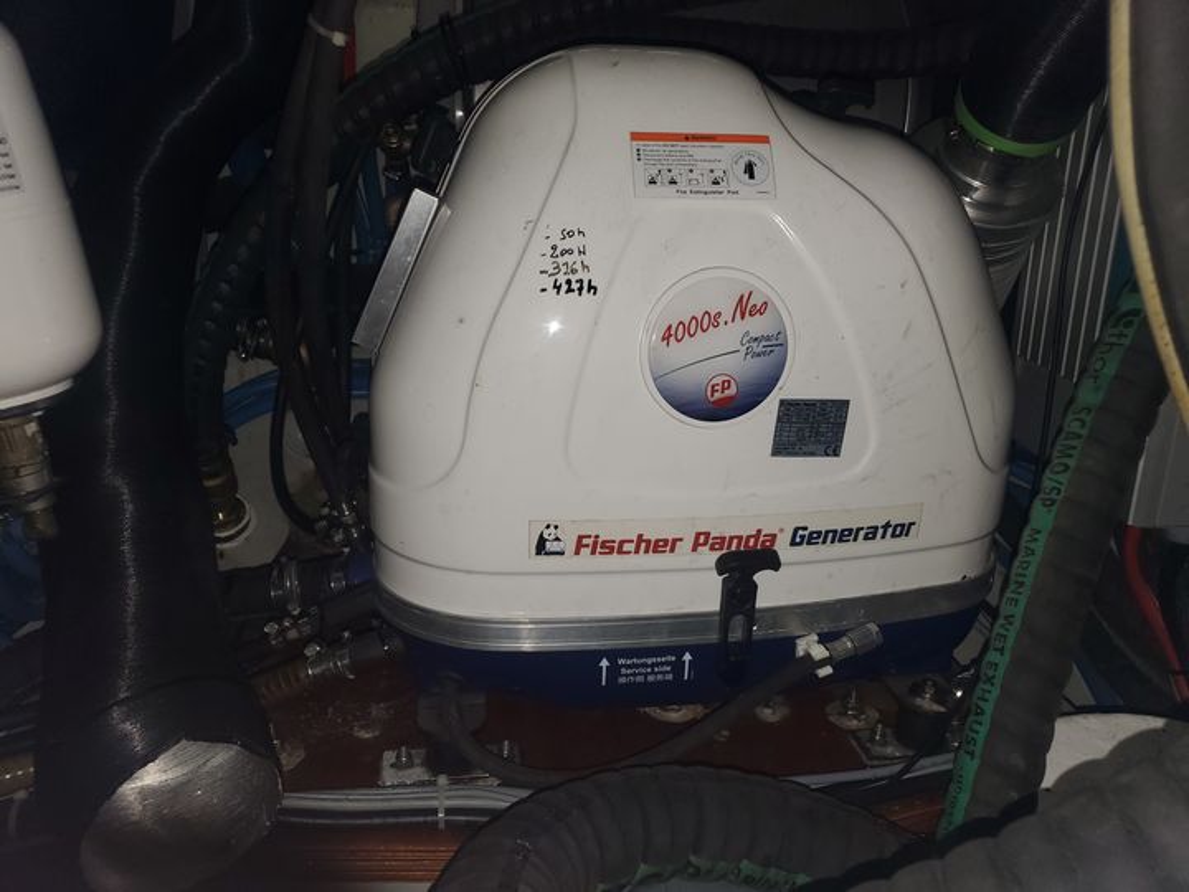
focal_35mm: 26
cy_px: 446
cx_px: 594
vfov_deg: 53.1
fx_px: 893
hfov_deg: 67.3
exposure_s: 1/86
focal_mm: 4.3
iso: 50
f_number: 1.5
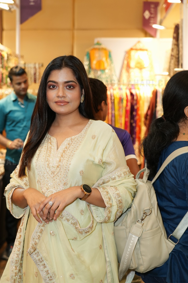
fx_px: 493
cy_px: 138
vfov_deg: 31.9
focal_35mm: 63
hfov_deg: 21.6
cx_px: 83
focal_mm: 54
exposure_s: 1/125
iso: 1250
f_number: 4
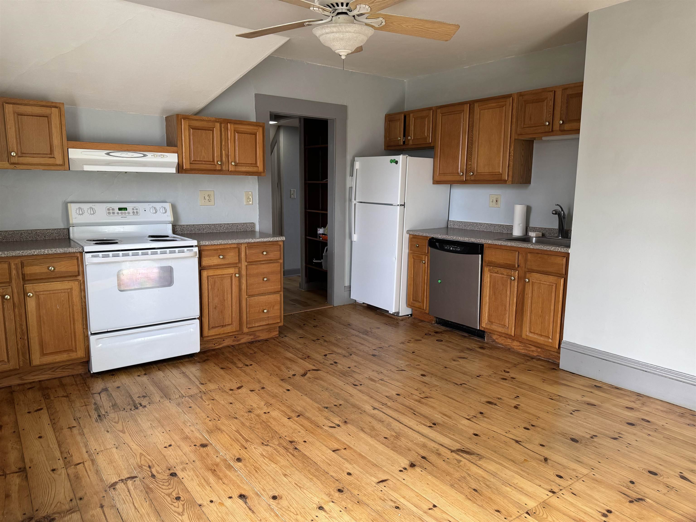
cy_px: 261
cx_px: 348
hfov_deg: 71.6
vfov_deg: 56.8
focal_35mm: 24
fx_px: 483
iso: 200
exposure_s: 1/91
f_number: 1.78
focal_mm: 6.76
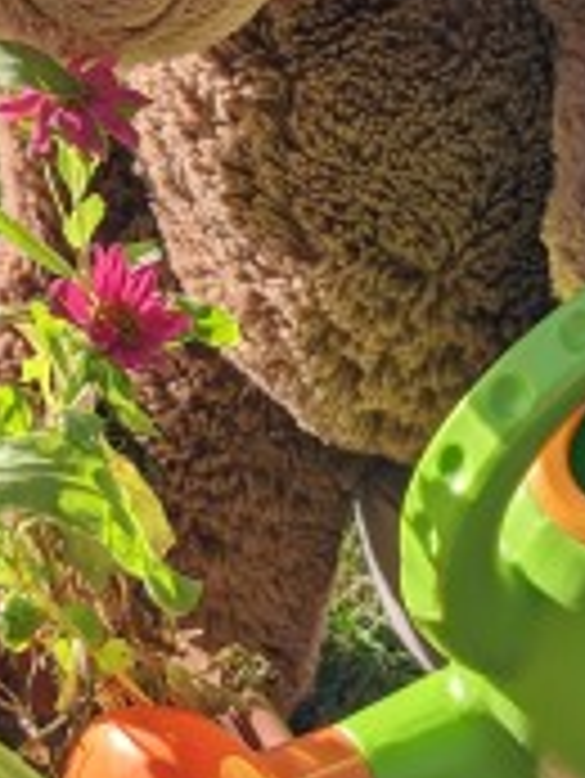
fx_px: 2115
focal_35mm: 94
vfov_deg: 20.7
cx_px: 250
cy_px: 189
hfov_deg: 15.7
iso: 49
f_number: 1.73
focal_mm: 4.38
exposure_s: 1/1675
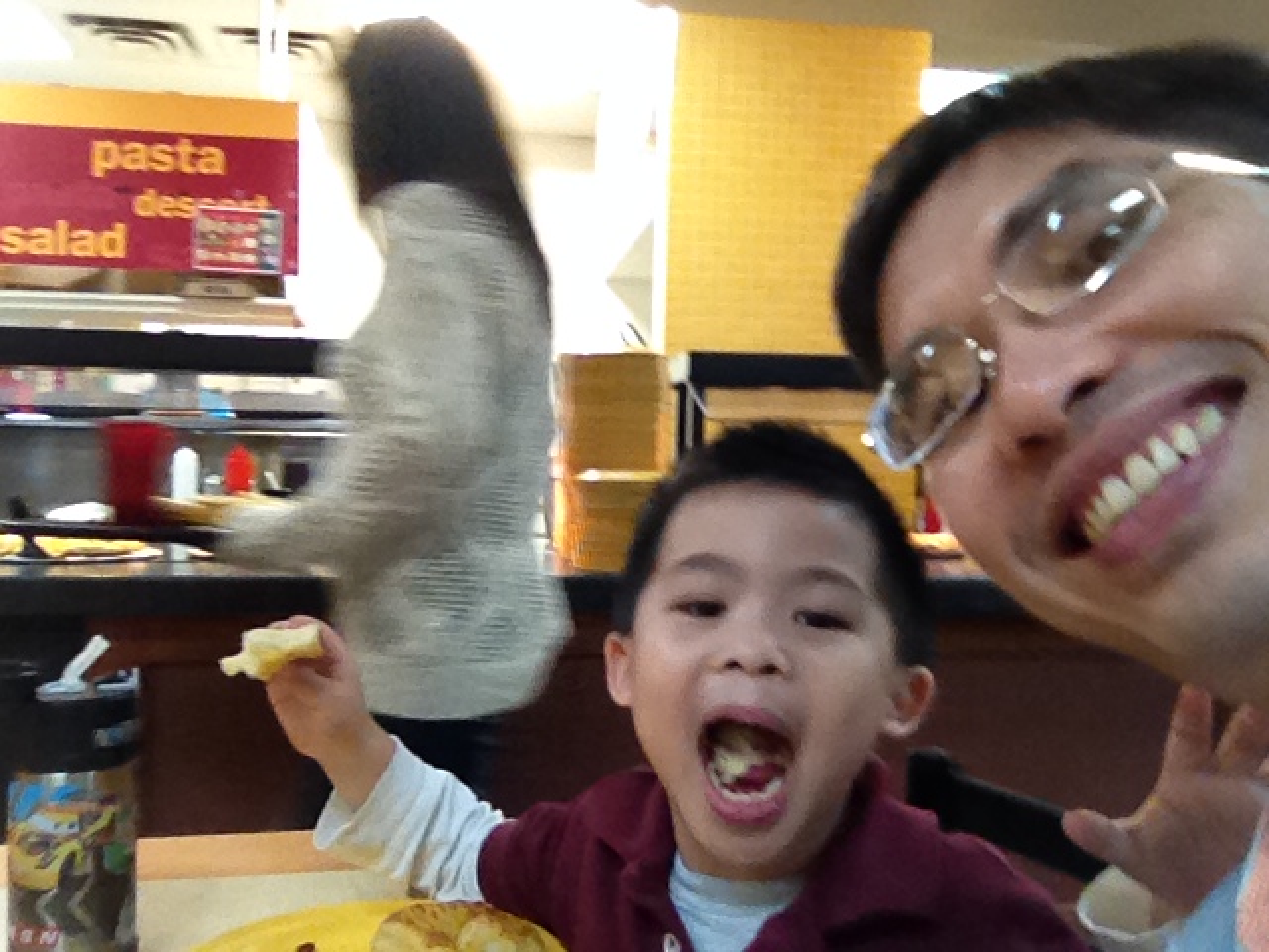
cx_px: 634
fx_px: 1283
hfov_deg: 52.6
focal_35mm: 35
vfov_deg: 40.7
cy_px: 476
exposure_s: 1/30
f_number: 2.4
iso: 320
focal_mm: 1.85
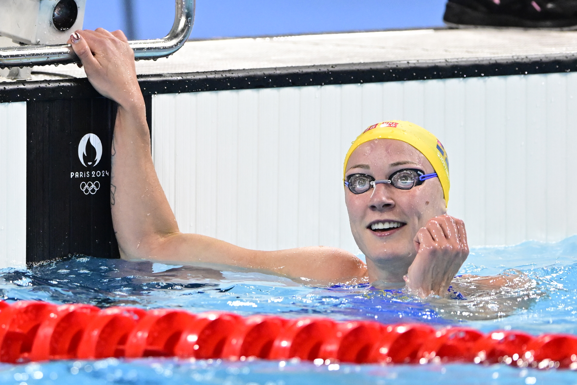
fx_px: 9616
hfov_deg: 3.4
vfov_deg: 2.3
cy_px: 192
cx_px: 288
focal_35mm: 600
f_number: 4
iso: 3200
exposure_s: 1/2000
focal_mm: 600
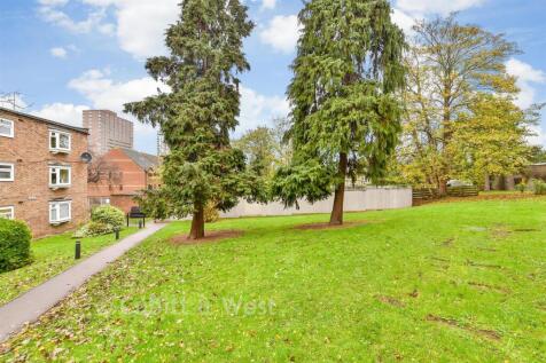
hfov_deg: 100.4
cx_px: 273
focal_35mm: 15
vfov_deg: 77.3
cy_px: 182
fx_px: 227
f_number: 8
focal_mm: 10
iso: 160
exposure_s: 1/13
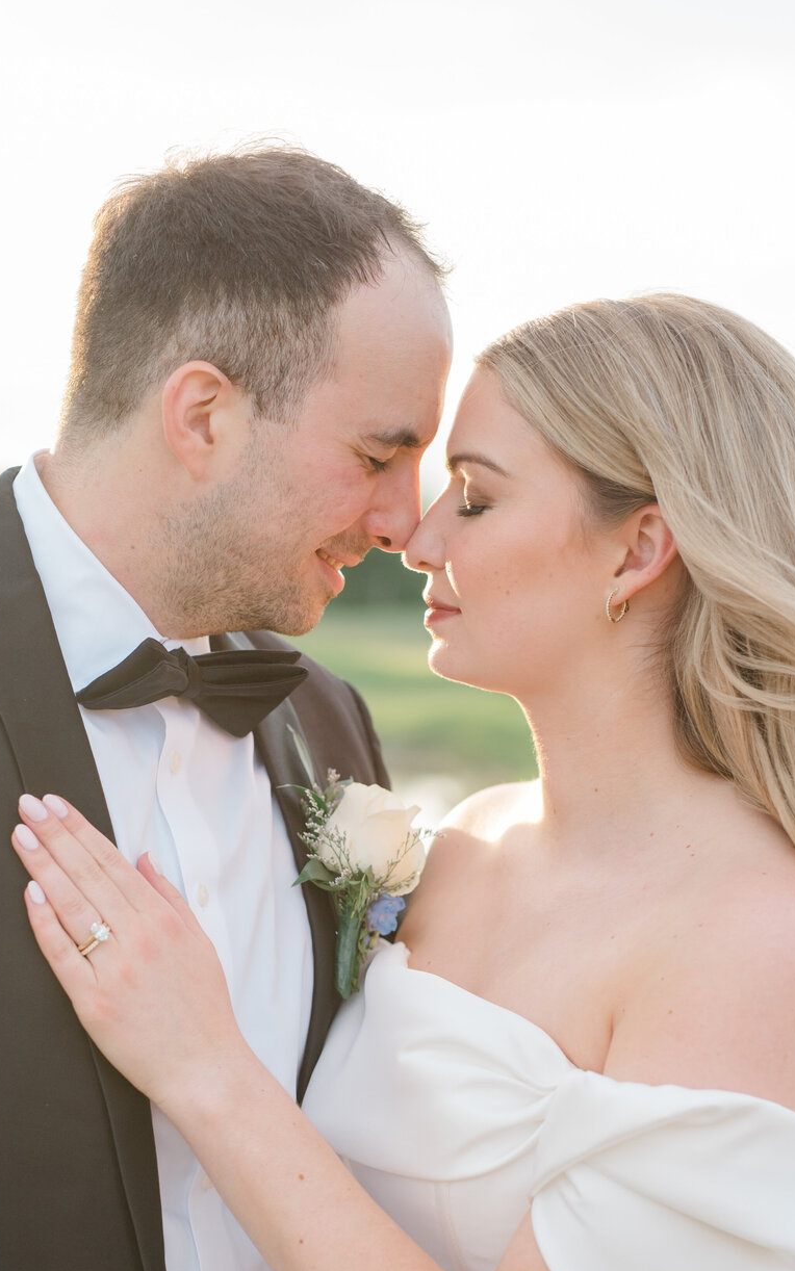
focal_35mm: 75
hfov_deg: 17.4
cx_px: 342
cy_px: 901
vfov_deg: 27.2
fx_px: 2599
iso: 500
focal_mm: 50
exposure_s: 1/800
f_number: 2.8
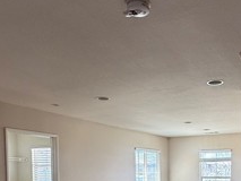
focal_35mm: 42
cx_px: 180
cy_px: 186
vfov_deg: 31.5
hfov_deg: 43.4
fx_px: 293
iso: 100
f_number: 2.2
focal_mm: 2.22
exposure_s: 1/99
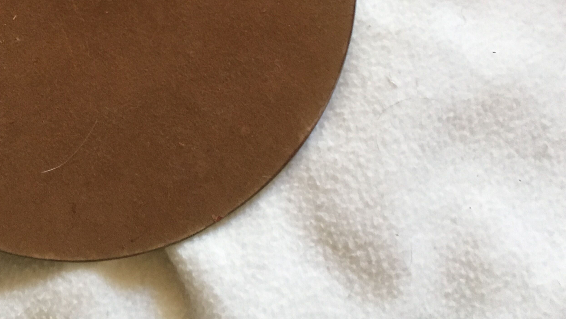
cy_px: -17
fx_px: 765
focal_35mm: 51
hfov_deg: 39.5
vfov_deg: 22.4
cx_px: 142
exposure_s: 1/20
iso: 200
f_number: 2.2
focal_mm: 4.15
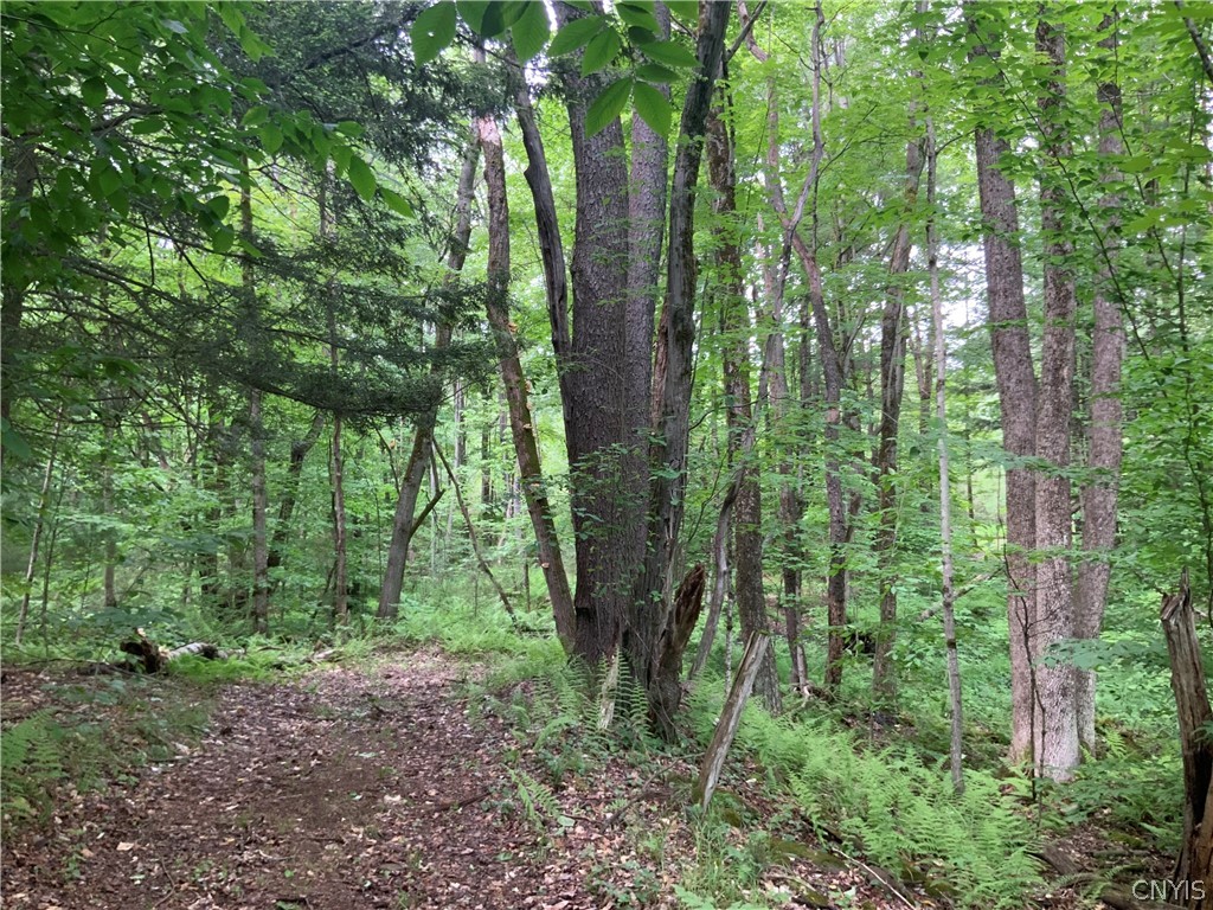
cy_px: 455
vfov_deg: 48.2
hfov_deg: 61.7
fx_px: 1016
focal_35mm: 29
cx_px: 606
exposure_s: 1/99
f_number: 1.8
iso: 64
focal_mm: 3
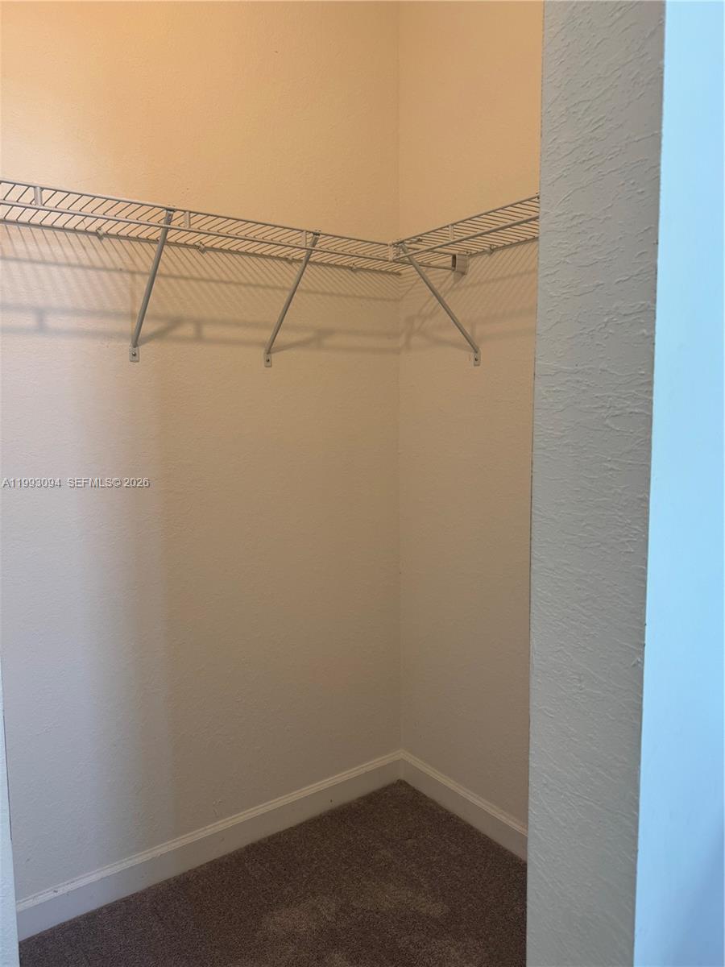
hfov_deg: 56.8
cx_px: 362
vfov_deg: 71.6
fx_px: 670
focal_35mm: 24
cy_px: 484
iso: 100
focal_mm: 6.76
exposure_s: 1/120
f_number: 1.78
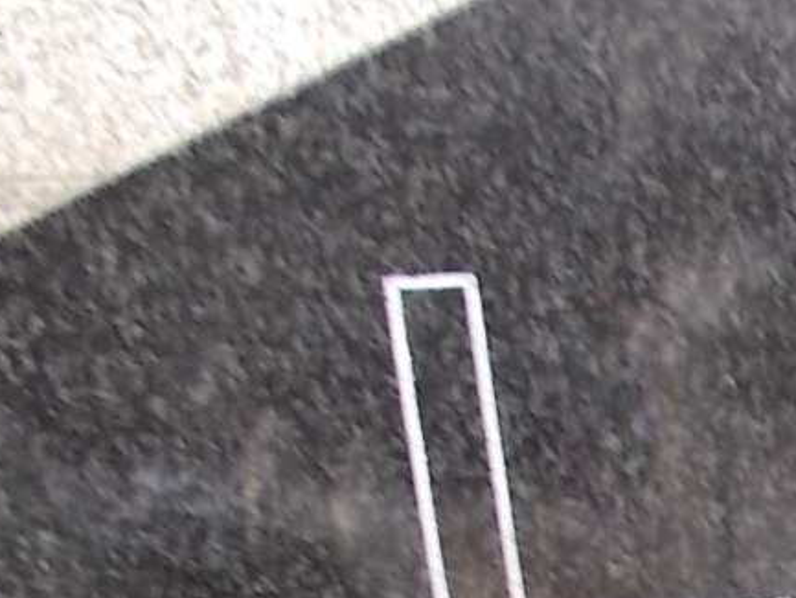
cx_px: 1267
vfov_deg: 14.0
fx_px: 2208
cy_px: 1014
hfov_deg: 17.8
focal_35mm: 96
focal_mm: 4.6
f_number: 3.2
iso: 80
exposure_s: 1/50
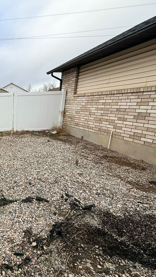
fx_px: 155
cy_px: 139
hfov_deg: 41.9
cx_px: -17
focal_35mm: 21
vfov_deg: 83.9
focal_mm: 2.22
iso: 50
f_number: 2.2
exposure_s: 1/1167
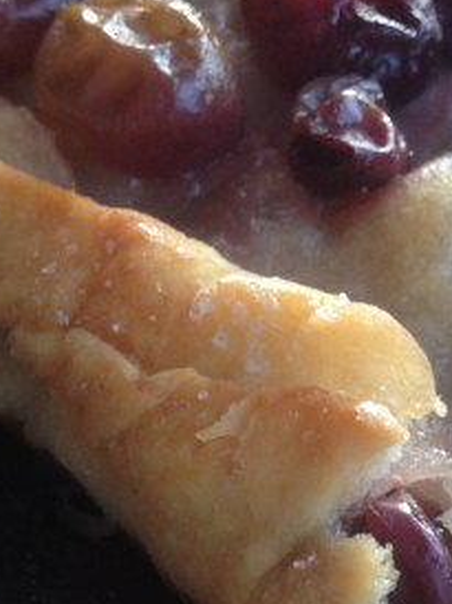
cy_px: 375
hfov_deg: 10.8
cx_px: 741
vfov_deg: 15.1
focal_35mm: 131
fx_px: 2284
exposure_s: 1/20
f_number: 2.4
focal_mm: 4.28
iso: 50
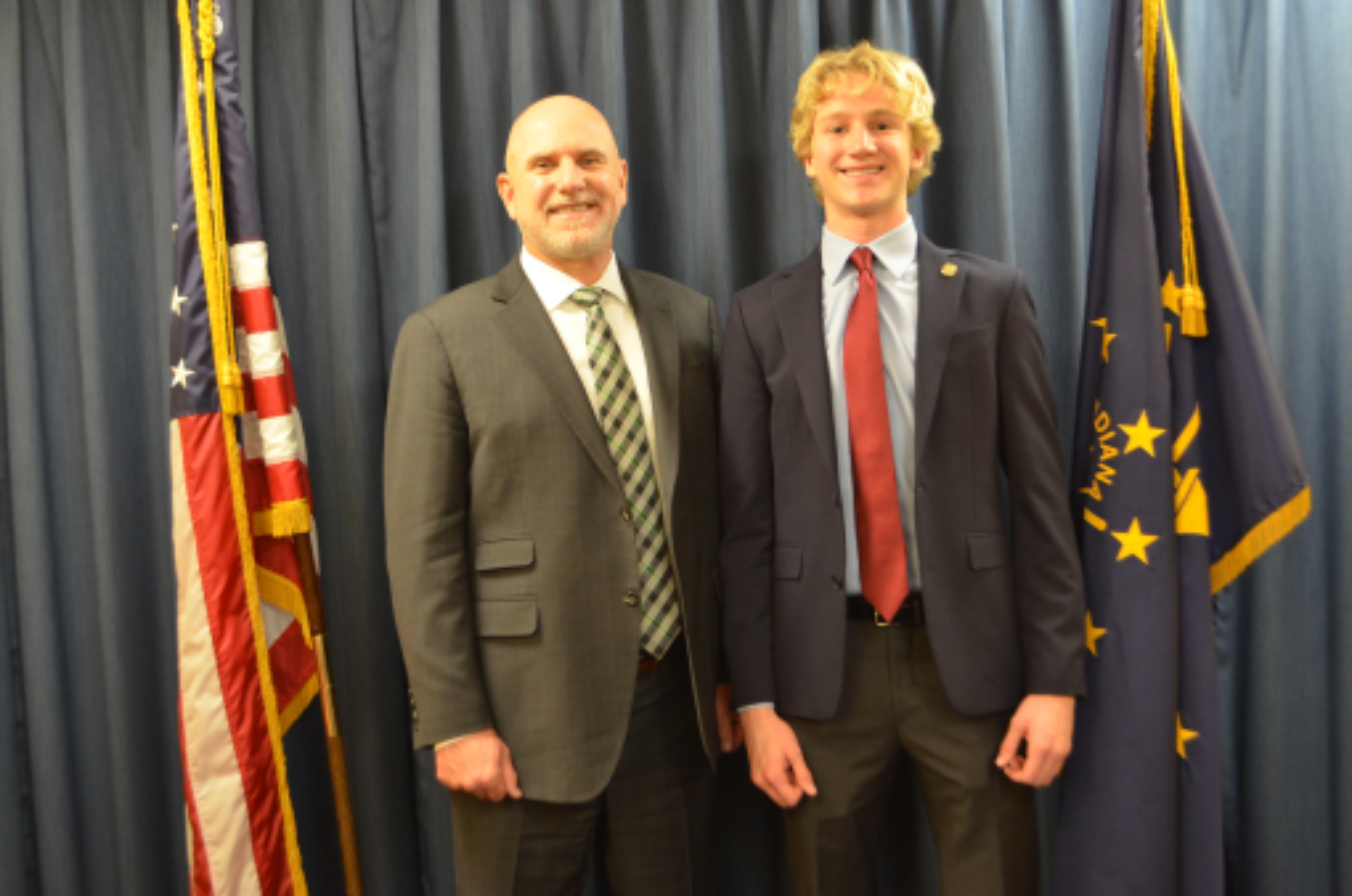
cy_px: 448
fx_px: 1462
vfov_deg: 34.1
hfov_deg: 49.6
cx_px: 676
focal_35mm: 39
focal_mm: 26
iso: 640
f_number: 4.2
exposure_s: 1/15
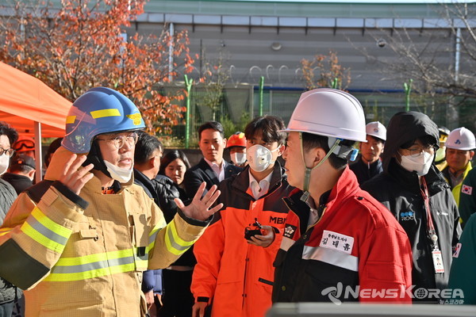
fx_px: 661
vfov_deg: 27.0
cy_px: 158
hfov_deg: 39.6
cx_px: 238
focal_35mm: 50
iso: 100
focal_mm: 50
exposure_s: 1/320
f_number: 6.3
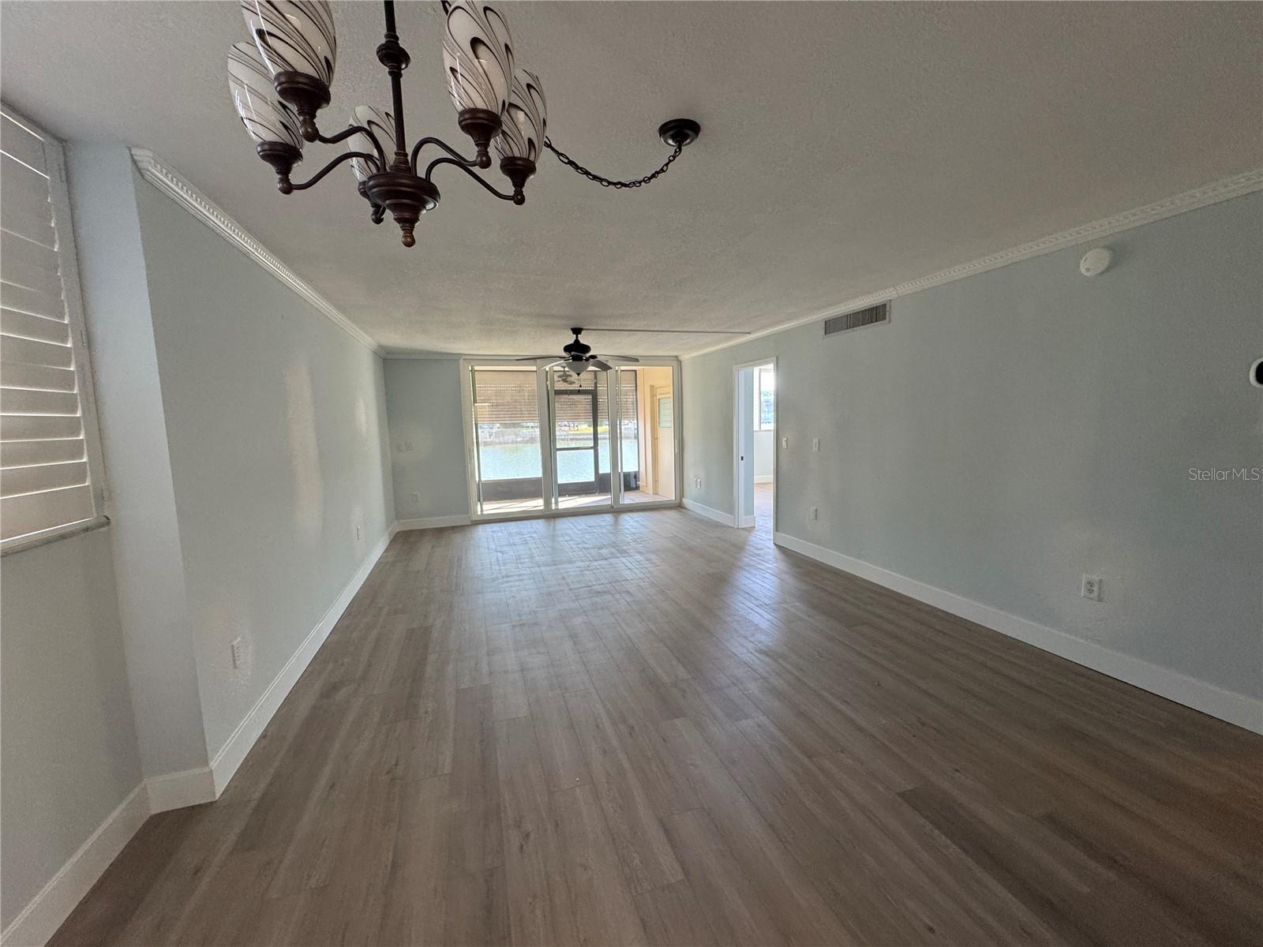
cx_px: 632
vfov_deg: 85.7
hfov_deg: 102.1
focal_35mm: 14
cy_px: 474
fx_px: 511
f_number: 2.2
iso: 200
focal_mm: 2.22
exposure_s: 1/120
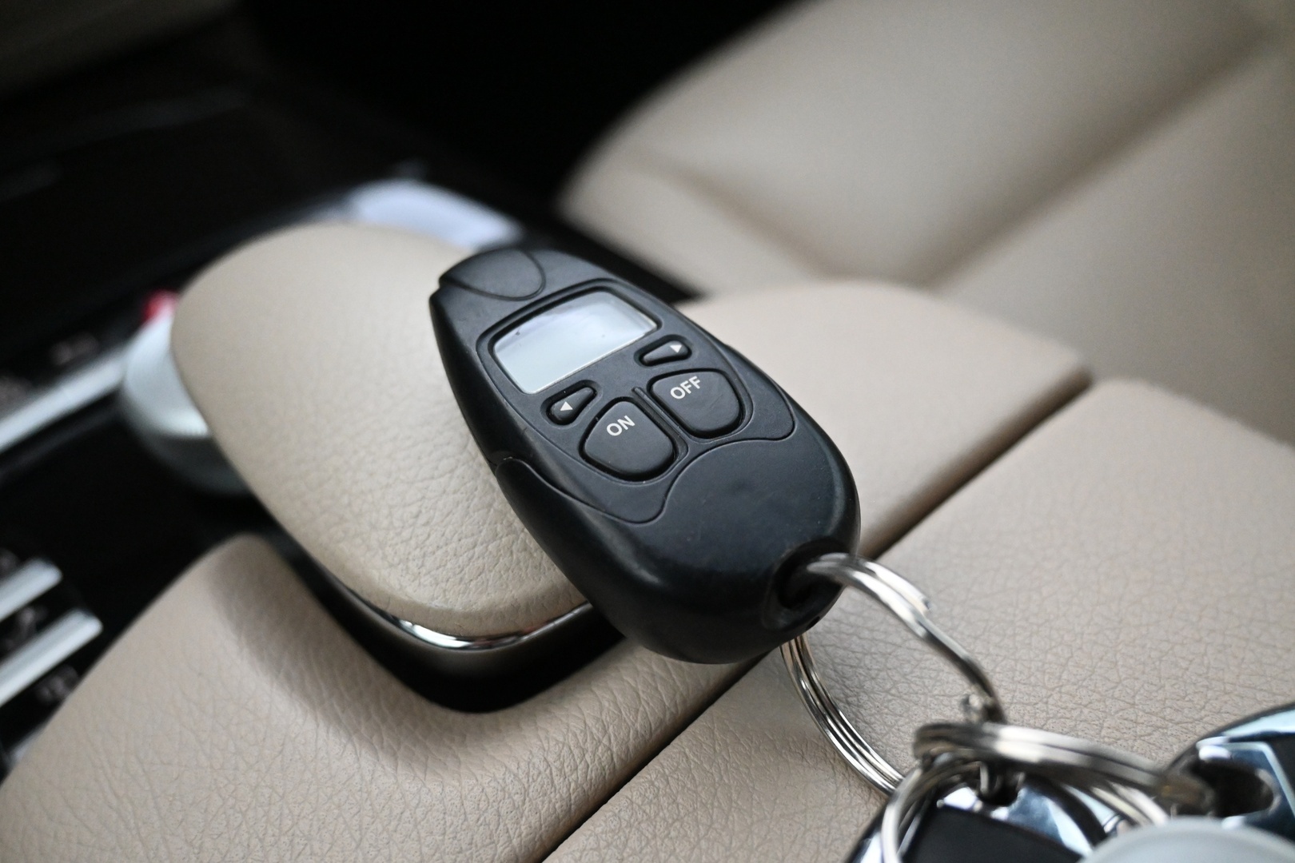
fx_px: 1133
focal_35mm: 32
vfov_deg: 41.7
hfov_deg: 59.5
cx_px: 648
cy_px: 432
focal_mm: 21
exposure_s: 1/30
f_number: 4
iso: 5000
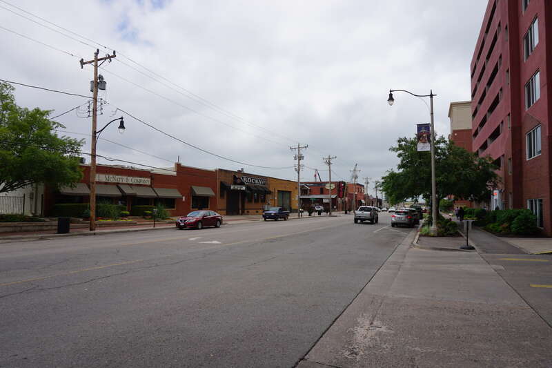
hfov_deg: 73.8
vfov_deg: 53.1
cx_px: 276
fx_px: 368
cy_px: 184
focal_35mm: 24
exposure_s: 1/200
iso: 100
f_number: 11
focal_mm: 16
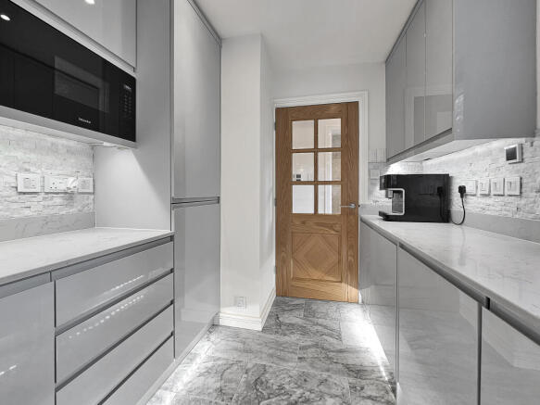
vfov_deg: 89.9
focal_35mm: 13
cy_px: 202
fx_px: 203
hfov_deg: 106.2
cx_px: 270
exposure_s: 1/50
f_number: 2.2
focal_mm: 2.2
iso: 50
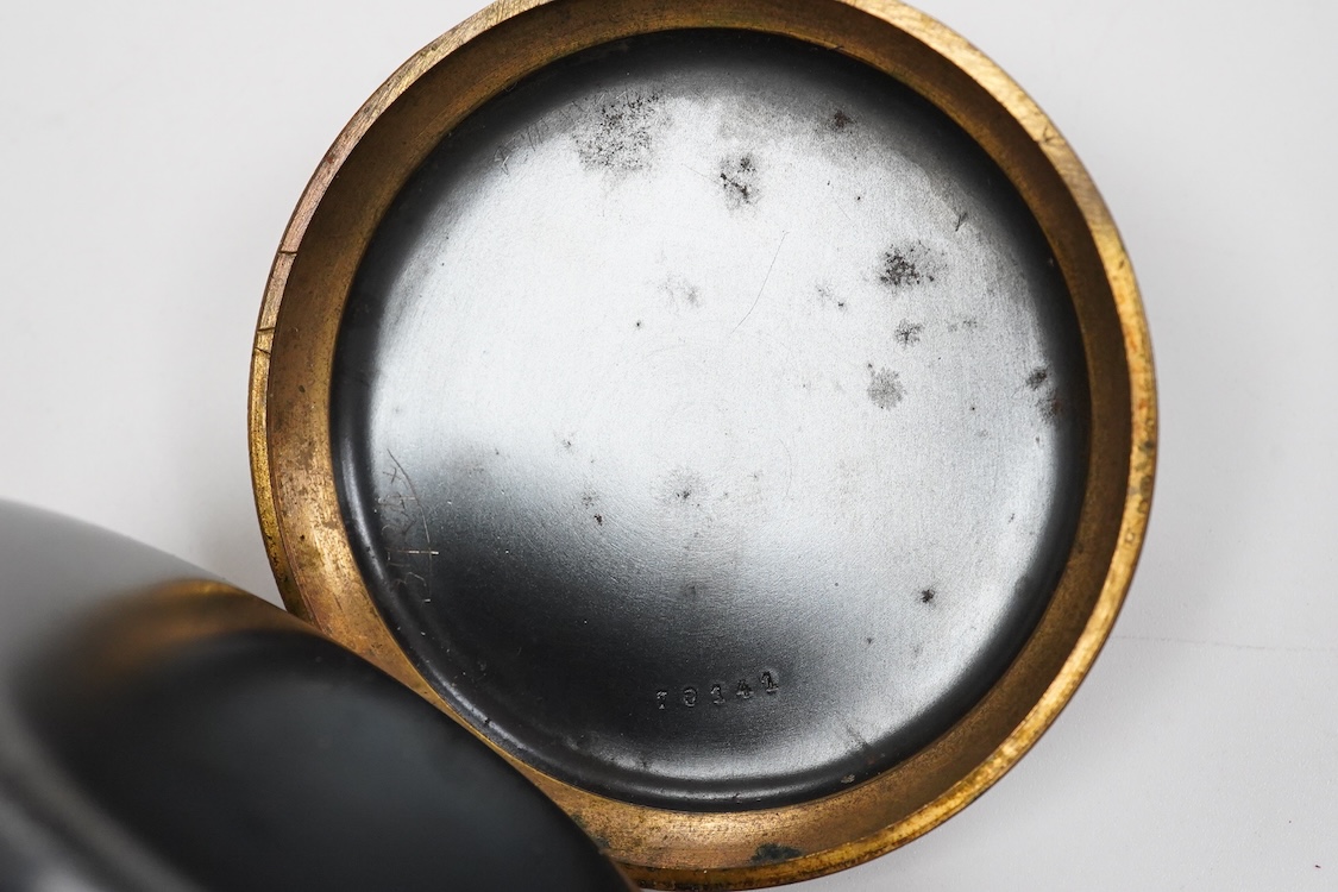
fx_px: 1672
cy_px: 446
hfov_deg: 43.6
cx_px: 669
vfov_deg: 29.9
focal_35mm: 45
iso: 2500
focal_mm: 30
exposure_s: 1/100
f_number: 16
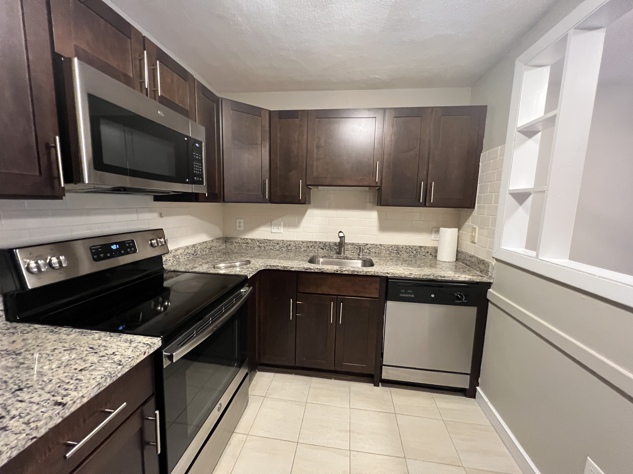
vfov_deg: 89.9
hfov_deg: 106.2
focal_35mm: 13
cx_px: 316
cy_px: 237
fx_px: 238
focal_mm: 1.57
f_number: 1.8
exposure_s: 1/60
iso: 640
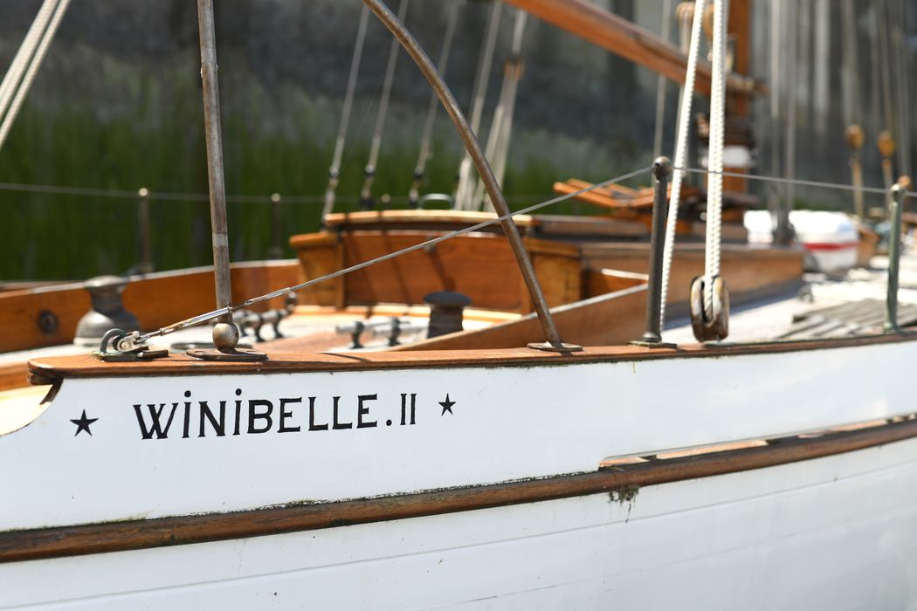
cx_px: 458
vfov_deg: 27.0
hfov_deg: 39.6
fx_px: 1274
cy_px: 306
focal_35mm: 50
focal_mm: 50
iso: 64
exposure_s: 1/1000
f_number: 3.5
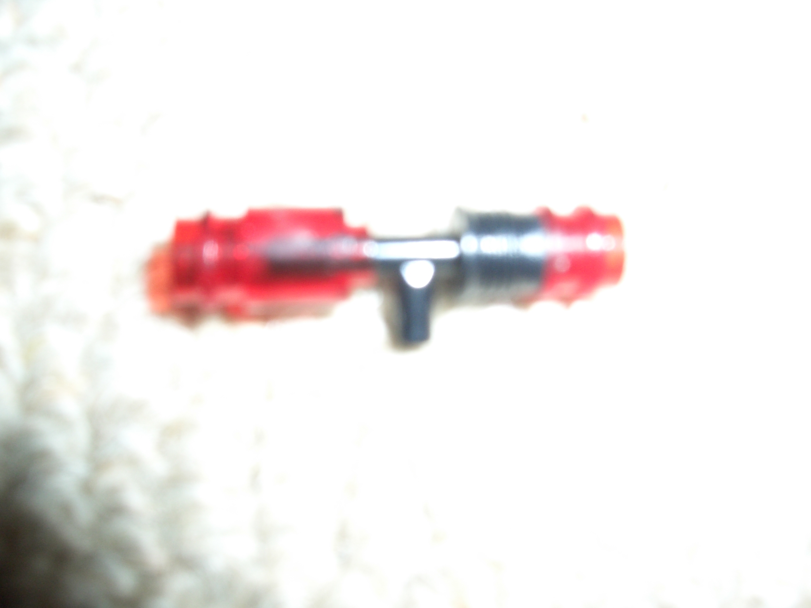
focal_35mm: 35
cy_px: 304
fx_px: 820
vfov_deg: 40.7
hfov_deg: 52.6
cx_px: 406
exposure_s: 1/60
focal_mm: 5.8
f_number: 4.3
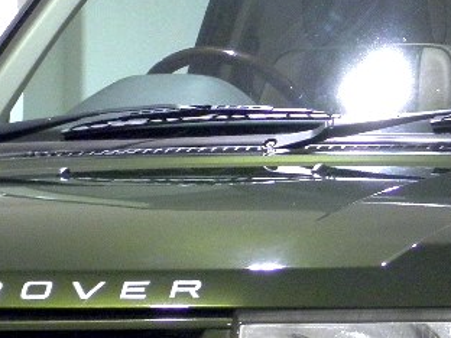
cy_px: 352
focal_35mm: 279
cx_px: 334
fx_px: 3635
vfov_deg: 5.3
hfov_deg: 7.1
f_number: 4.3
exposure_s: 1/8
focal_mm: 12.2
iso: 250
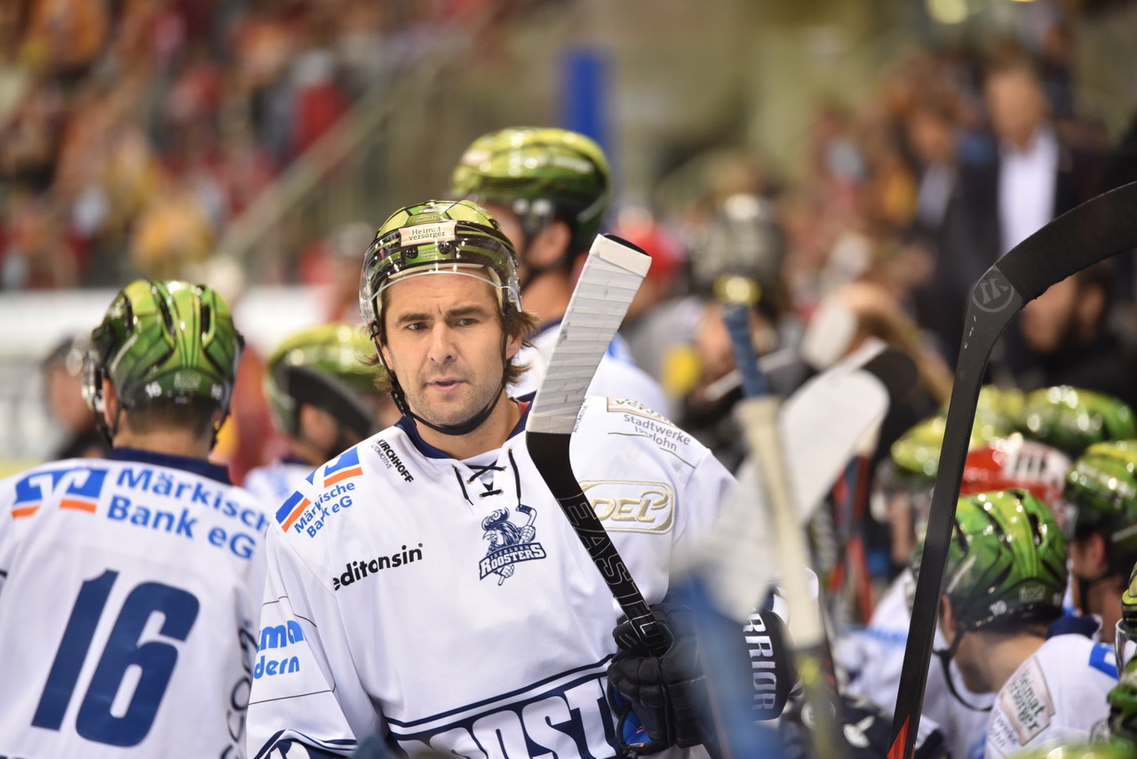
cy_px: 380
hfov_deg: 10.3
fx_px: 6318
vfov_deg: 6.9
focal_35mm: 200
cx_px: 568
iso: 1250
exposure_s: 1/500
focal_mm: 200
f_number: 2.8
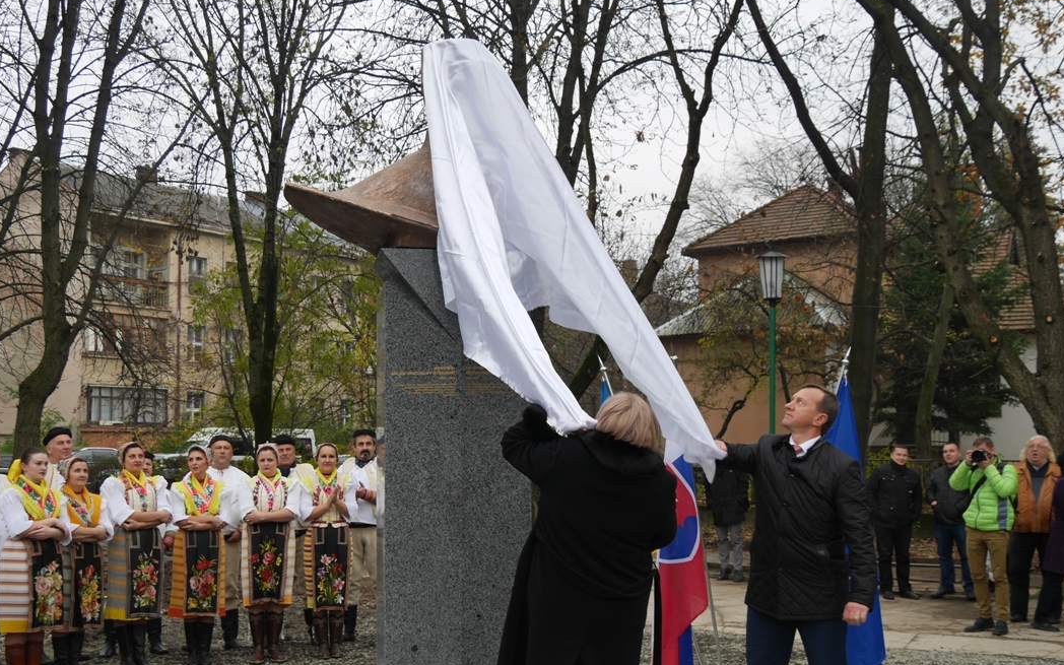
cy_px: 375
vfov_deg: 31.2
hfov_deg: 48.2
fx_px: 1189
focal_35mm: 41
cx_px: 538
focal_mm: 19
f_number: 4.5
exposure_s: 1/125
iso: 200
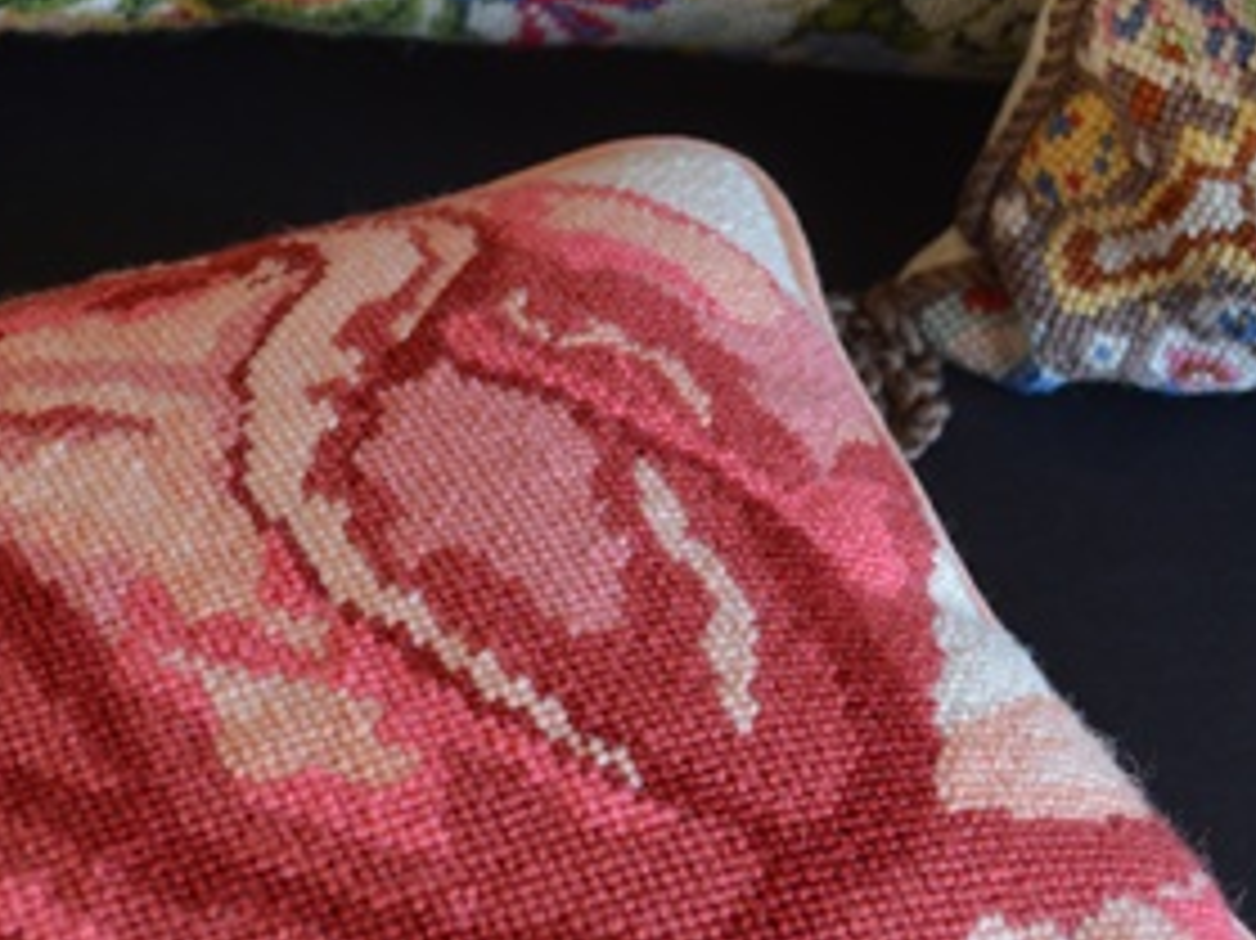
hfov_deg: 21.0
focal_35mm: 93
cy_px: 756
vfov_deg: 15.8
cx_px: 419
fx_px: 3373
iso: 800
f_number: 4.5
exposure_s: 1/60
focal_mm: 30
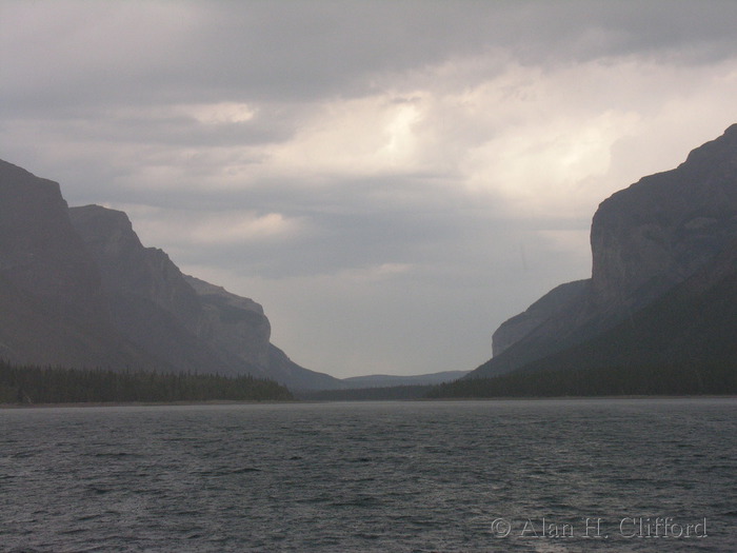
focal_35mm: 78
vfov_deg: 18.9
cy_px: 276
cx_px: 368
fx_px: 1661
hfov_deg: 25.0
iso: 200
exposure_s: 1/238
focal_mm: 19.8
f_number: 7.6
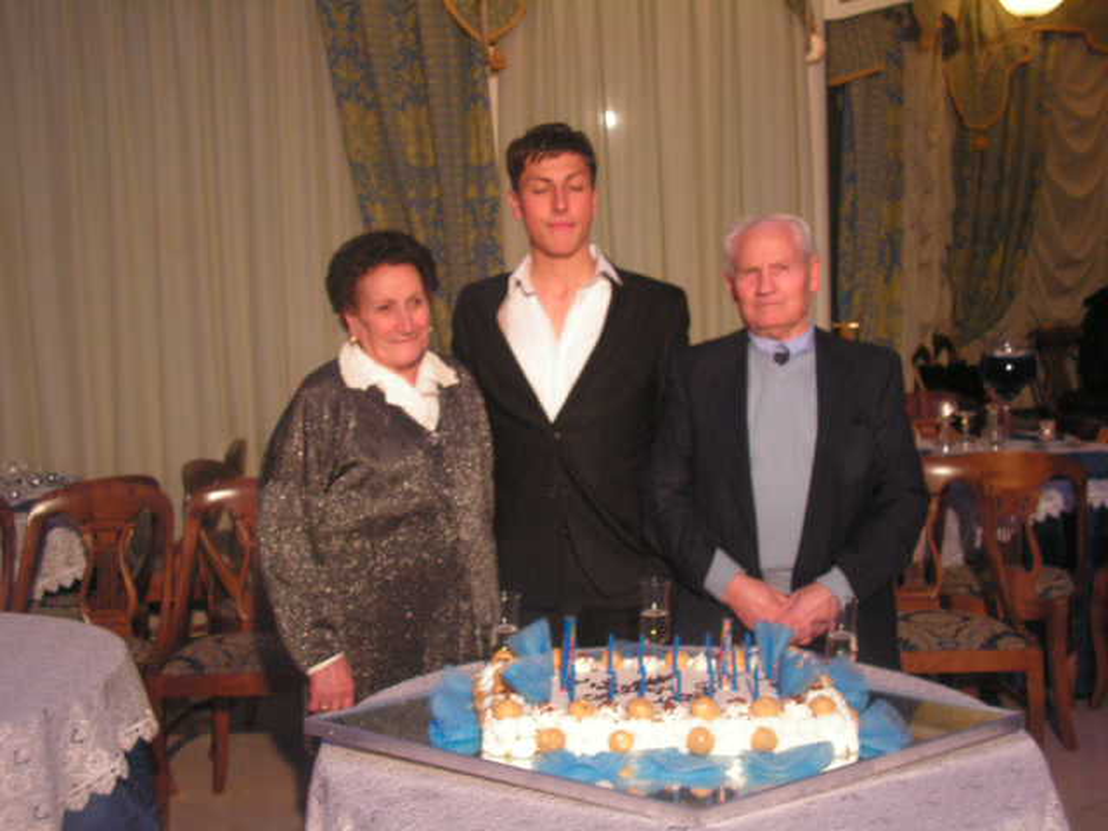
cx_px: 554
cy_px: 416
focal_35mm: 48
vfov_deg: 30.3
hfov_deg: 39.7
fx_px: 1536
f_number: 3.2
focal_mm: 8.1
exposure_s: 1/50
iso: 125
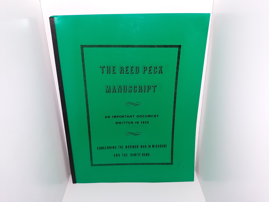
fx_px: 218
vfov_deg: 49.7
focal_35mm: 28
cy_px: 101
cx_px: 134
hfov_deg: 63.4
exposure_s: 1/120
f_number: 1.7
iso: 64
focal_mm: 3.7
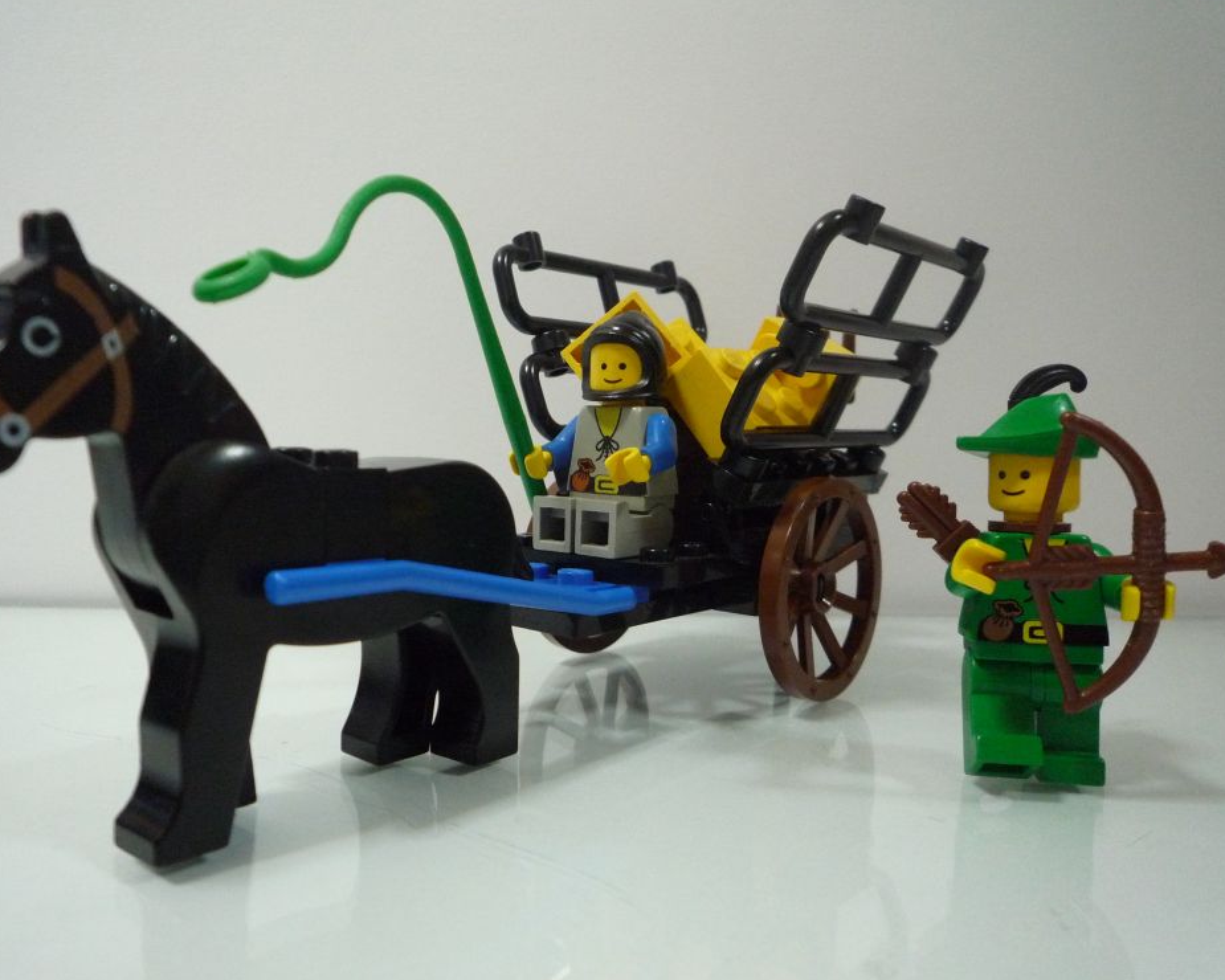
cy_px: 497
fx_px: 979
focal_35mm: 27
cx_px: 563
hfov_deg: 64.0
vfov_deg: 53.2
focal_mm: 4.4
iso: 400
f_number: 2.8
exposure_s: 1/25
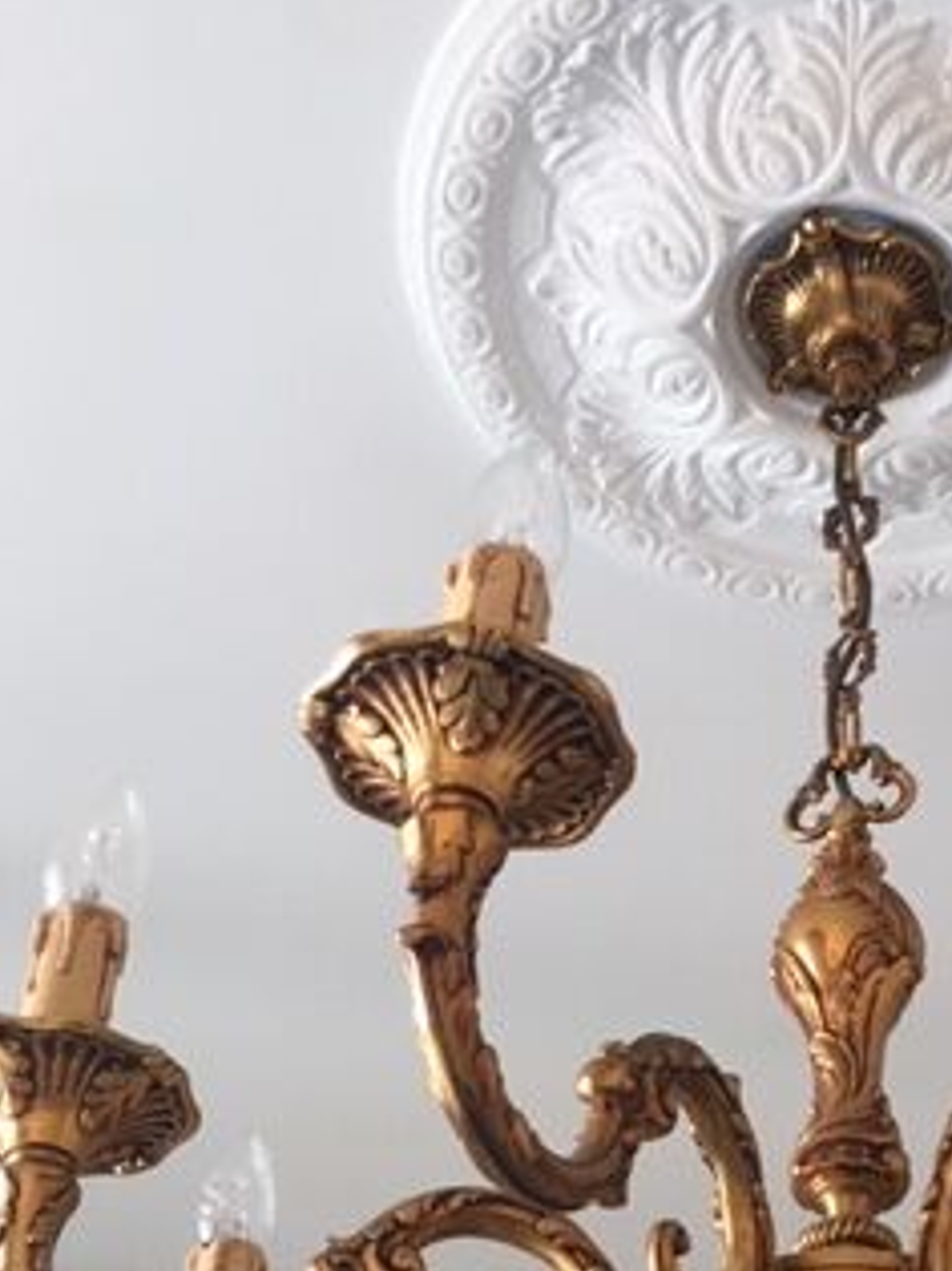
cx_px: 896
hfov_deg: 24.0
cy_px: 1017
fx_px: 2165
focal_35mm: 59
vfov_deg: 31.8
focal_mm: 4.15
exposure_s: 1/33
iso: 64
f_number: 2.2
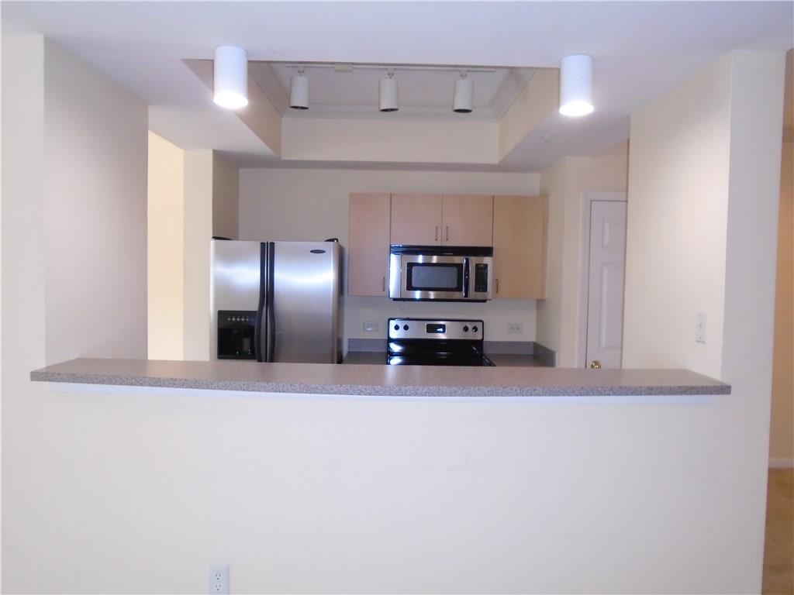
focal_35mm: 26
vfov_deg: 53.1
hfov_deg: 67.3
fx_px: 596
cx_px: 397
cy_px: 298
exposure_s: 1/40
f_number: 3.2
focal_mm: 4.6
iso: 200
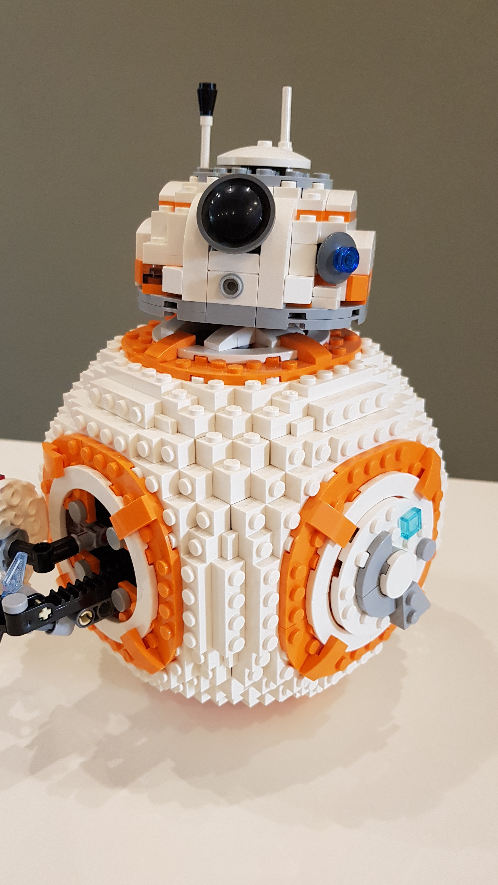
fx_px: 681
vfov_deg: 66.1
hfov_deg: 40.1
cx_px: 218
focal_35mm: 29
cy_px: 446
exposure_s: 1/33
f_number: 1.7
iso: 200
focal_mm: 4.2
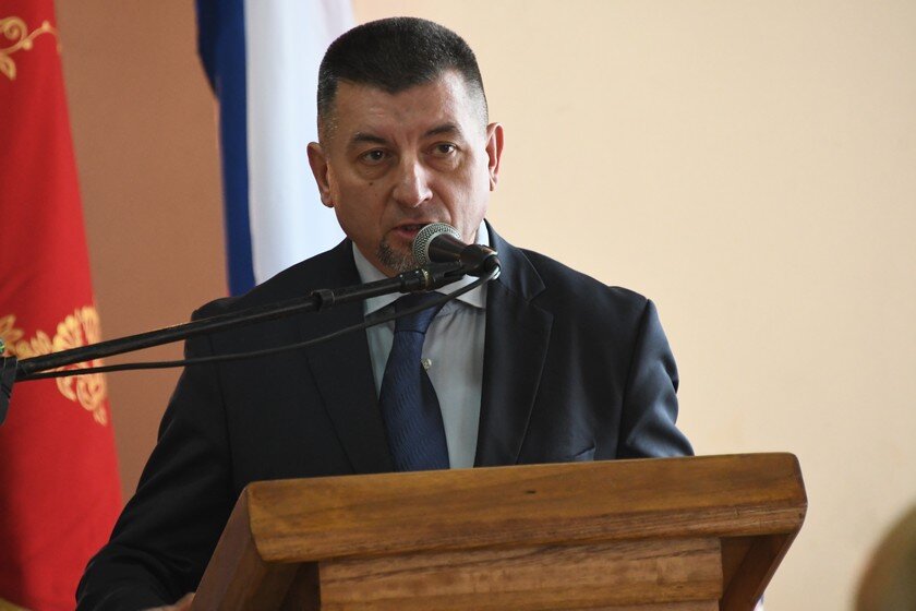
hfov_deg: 4.6
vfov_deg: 3.1
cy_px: 306
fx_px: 11449
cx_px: 458
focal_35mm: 450
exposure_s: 1/100
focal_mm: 300
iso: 4000
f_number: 5.6
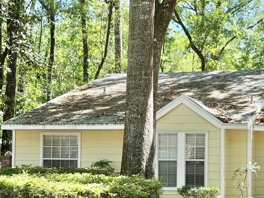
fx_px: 618
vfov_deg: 18.2
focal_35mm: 81
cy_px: 133
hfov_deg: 24.0
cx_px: 177
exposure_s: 1/596
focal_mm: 6.76
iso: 64
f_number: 1.78
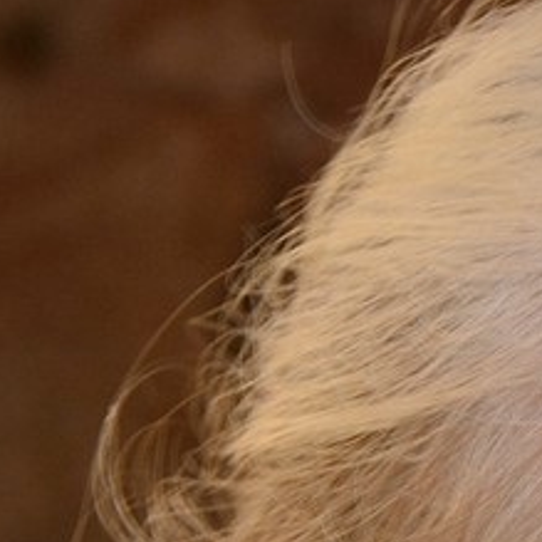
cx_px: 1683
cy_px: 1082
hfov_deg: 5.1
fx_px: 5722
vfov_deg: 5.3
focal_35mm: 323
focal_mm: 52
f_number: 6.3
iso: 800
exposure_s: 1/10
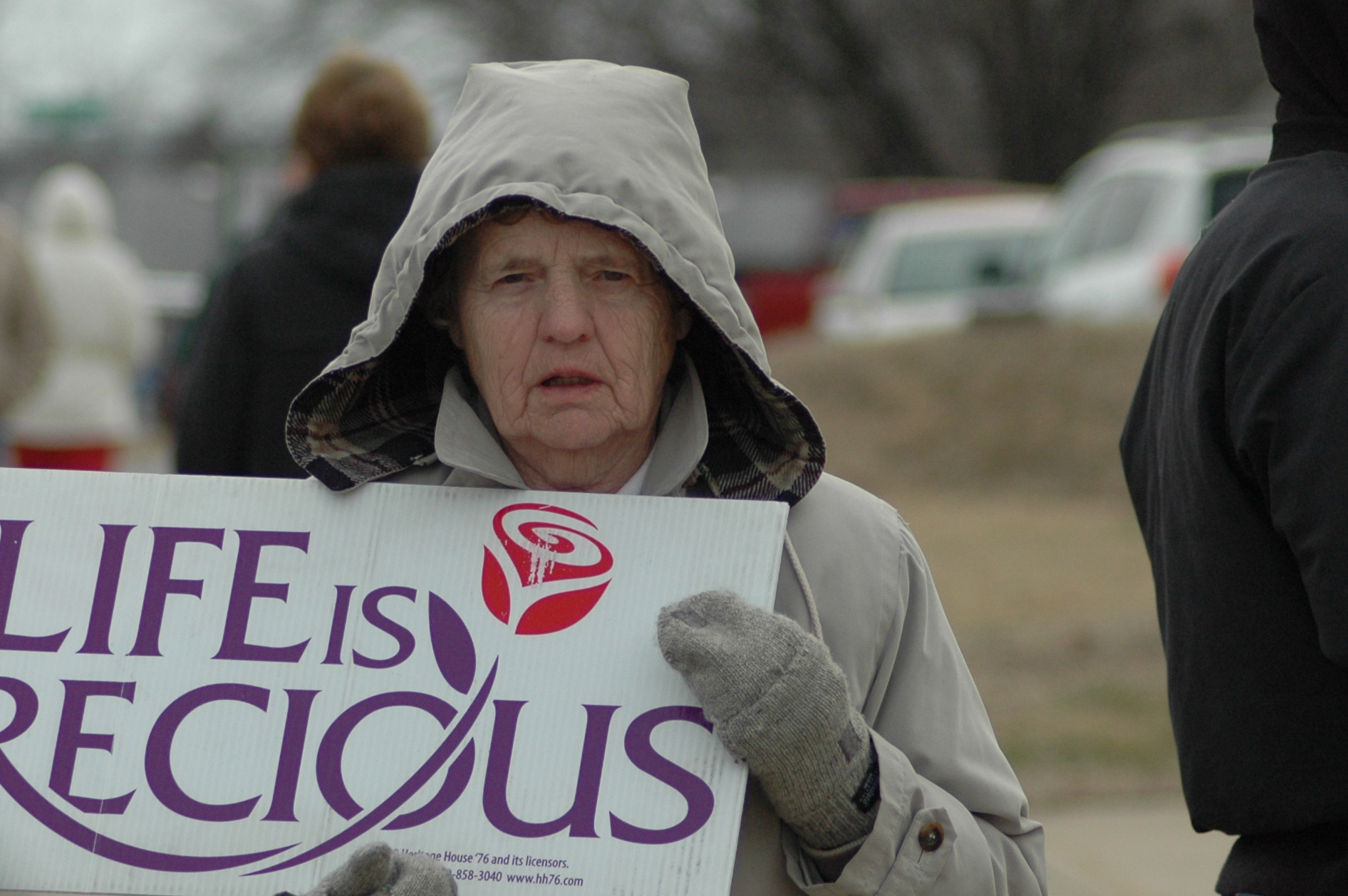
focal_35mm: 310
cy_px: 558
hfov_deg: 6.7
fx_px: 11597
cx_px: 541
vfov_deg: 4.4
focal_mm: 130
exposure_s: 1/2000
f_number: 4.5
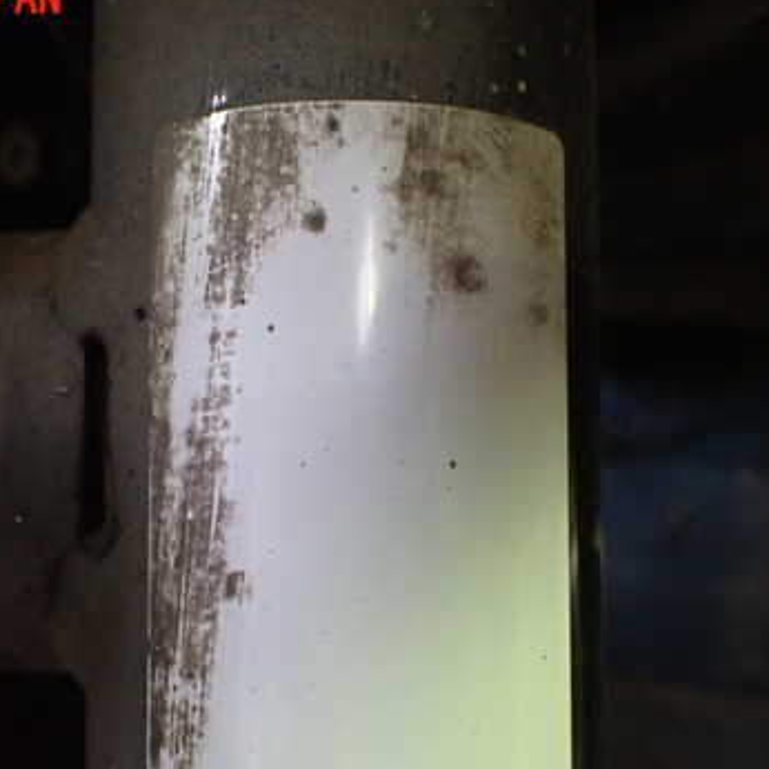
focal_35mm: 46
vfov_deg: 36.6
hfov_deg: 36.7
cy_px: 471
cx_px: 324
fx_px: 1156
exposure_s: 1/60
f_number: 2.3
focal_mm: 5.4
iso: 800
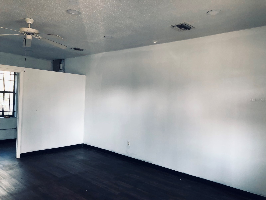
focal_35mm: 28
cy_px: 100
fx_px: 215
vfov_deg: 49.7
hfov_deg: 63.4
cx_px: 133
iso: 40
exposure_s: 1/30
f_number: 1.8
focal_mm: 4
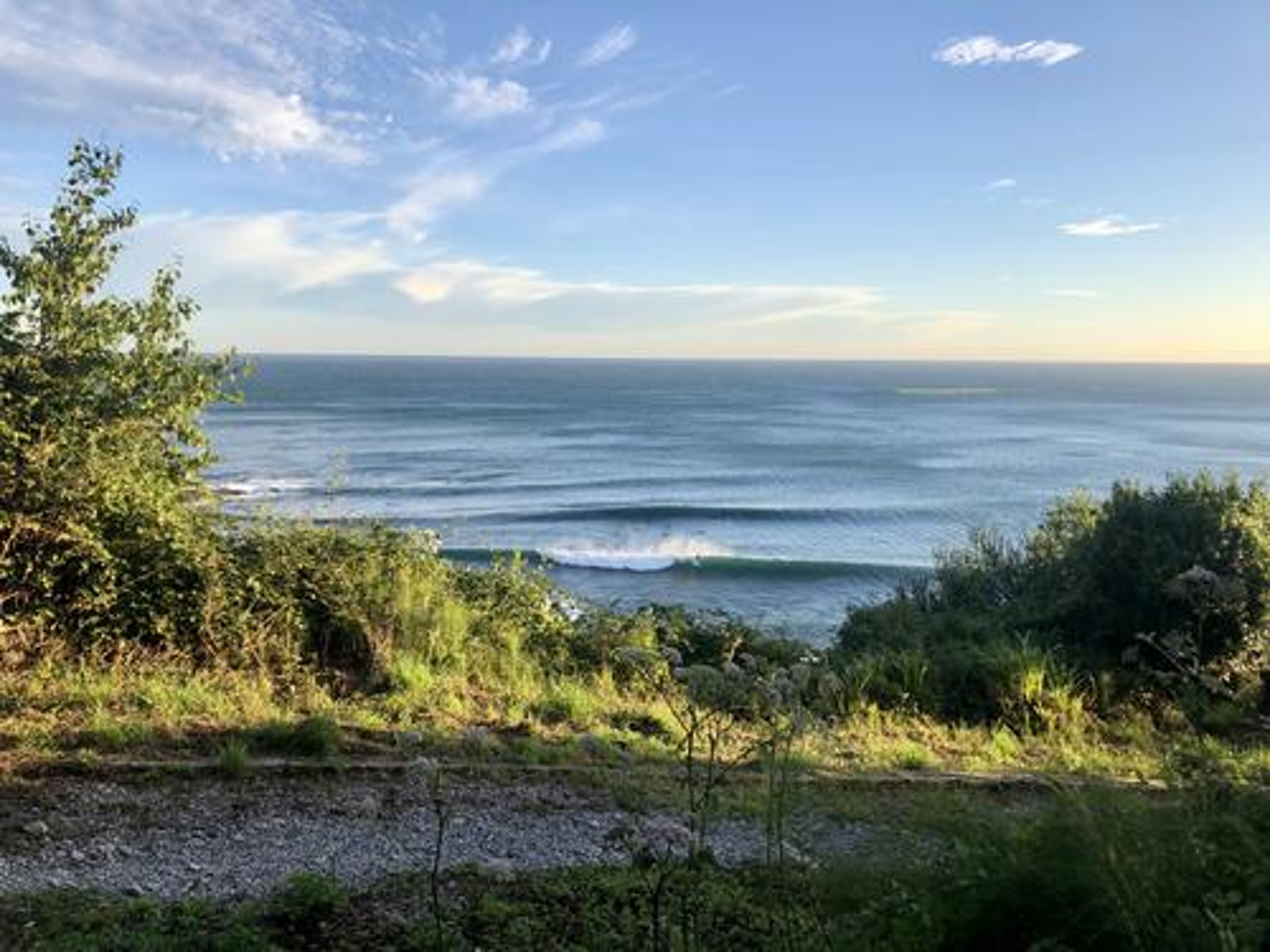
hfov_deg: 63.4
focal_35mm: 28
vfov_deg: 49.7
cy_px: 476
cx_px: 635
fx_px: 1027
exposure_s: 1/857
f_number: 1.8
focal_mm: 3.99
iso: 20
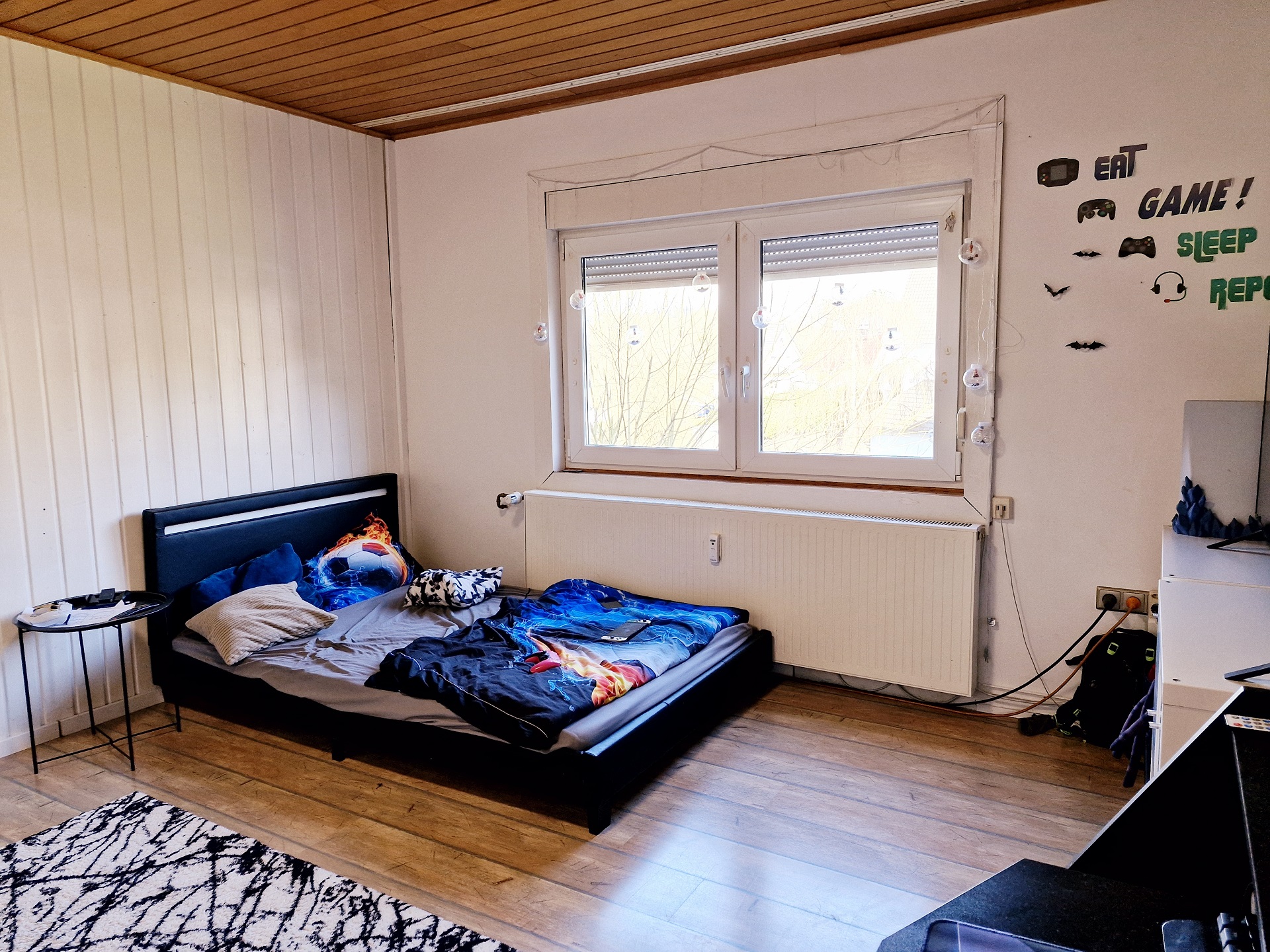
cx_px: 635
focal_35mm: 23
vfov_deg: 58.9
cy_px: 476
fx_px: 844
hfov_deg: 73.9
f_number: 1.8
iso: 200
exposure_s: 1/180
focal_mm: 5.54
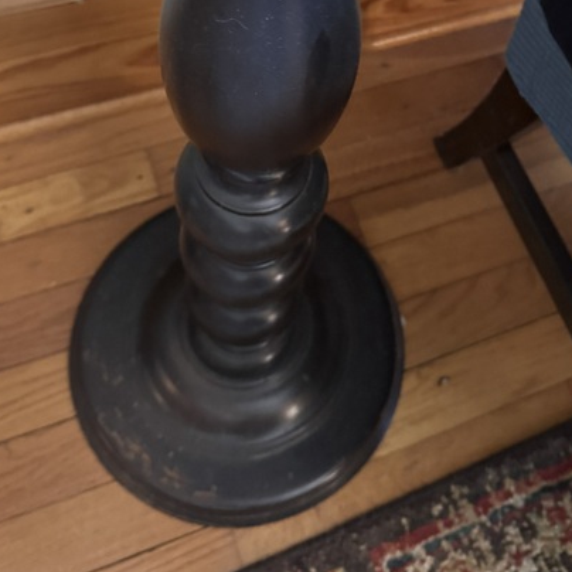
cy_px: 76
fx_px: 785
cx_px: 337
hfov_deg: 39.9
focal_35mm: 42
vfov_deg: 37.8
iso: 1250
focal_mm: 6.76
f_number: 1.78
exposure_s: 1/30
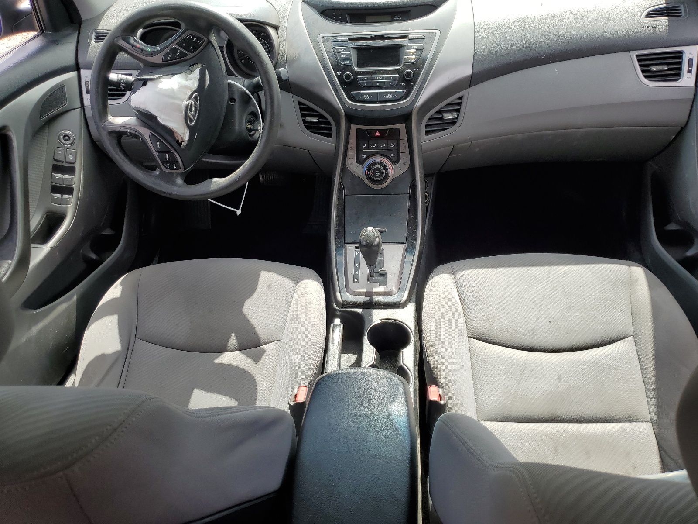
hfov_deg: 67.3
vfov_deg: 53.1
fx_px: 524
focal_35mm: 26
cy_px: 262
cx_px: 349
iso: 50
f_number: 1.5
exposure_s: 1/667
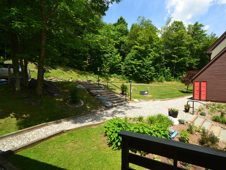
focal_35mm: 17
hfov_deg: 90.6
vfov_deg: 74.7
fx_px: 111
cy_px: 82
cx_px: 126
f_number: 8
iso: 100
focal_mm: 10
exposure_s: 1/200
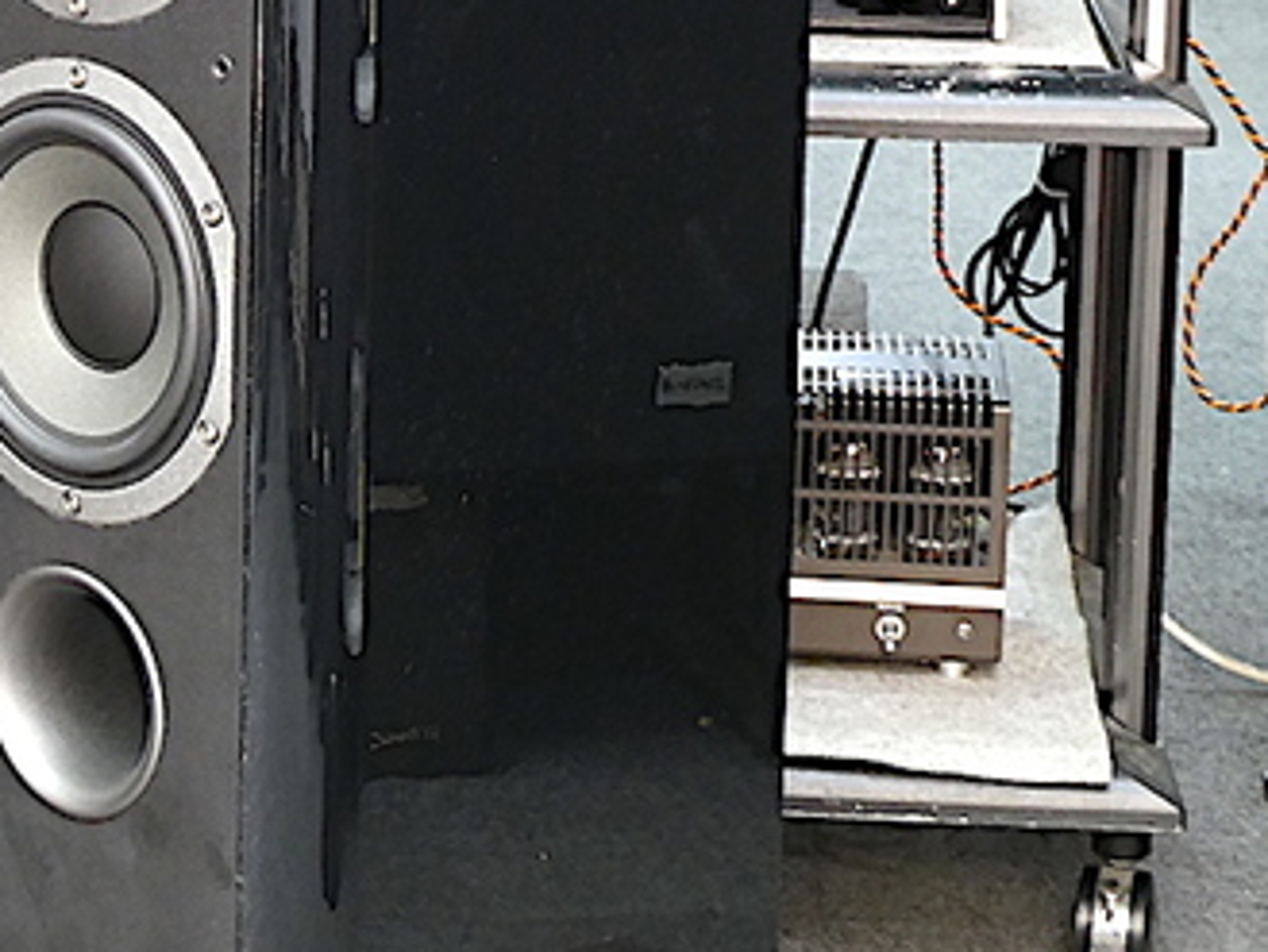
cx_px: -197
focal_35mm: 137
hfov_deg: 14.0
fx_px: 5020
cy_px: 42
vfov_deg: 10.8
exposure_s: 1/4
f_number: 4
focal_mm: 8.4
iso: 200
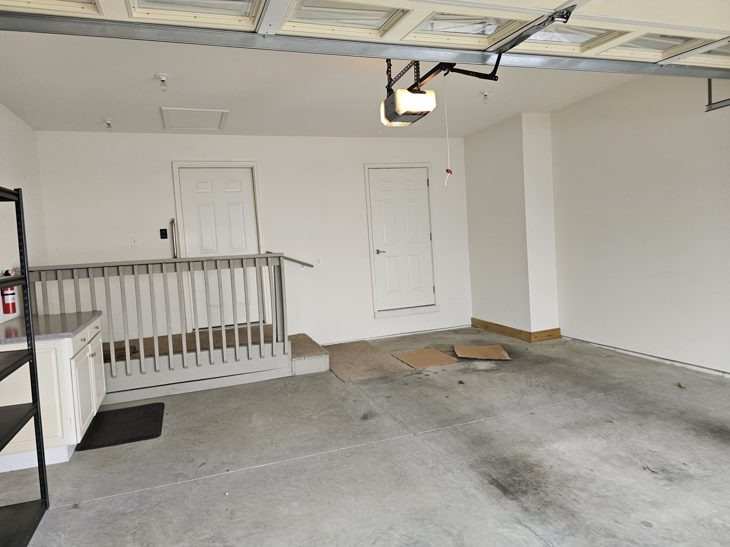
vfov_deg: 58.9
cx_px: 365
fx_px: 485
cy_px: 274
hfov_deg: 73.9
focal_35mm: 23
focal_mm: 6.3
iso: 250
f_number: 1.7
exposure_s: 1/170
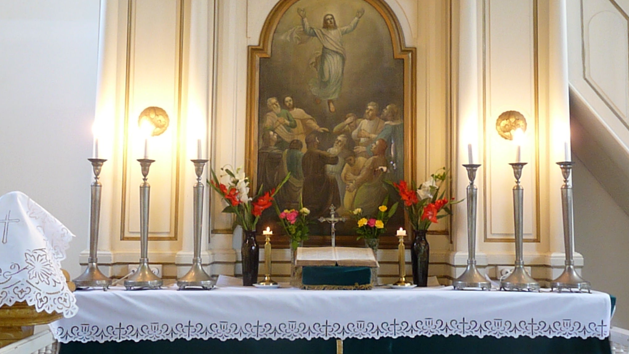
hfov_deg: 38.5
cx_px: 317
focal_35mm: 54
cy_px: 146
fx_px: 901
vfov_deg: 22.2
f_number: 3.2
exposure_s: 1/60
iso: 800
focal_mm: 8.7
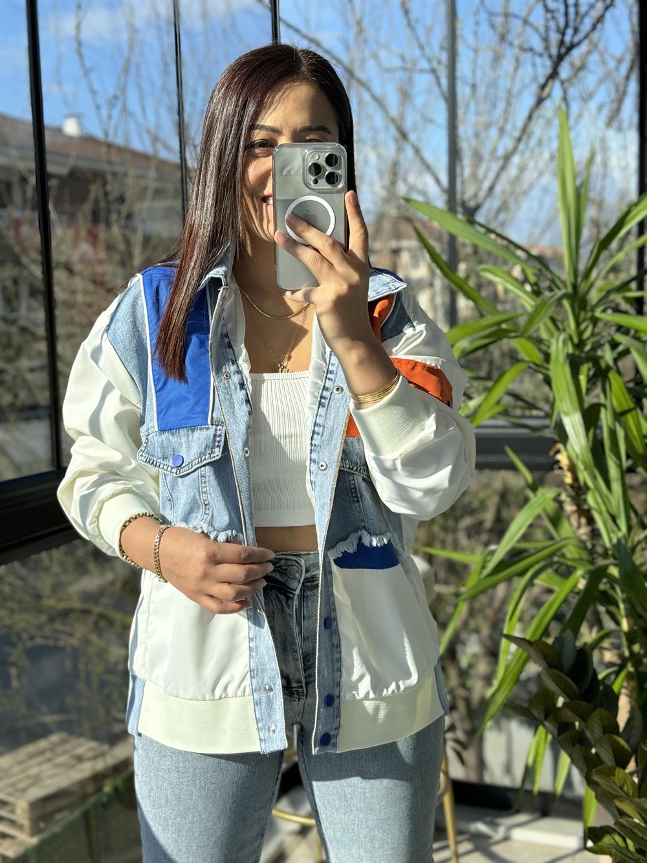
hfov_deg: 30.3
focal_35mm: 48
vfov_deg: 39.7
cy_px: 432
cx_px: 324
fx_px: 1196
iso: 64
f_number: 1.78
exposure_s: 1/913
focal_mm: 6.86
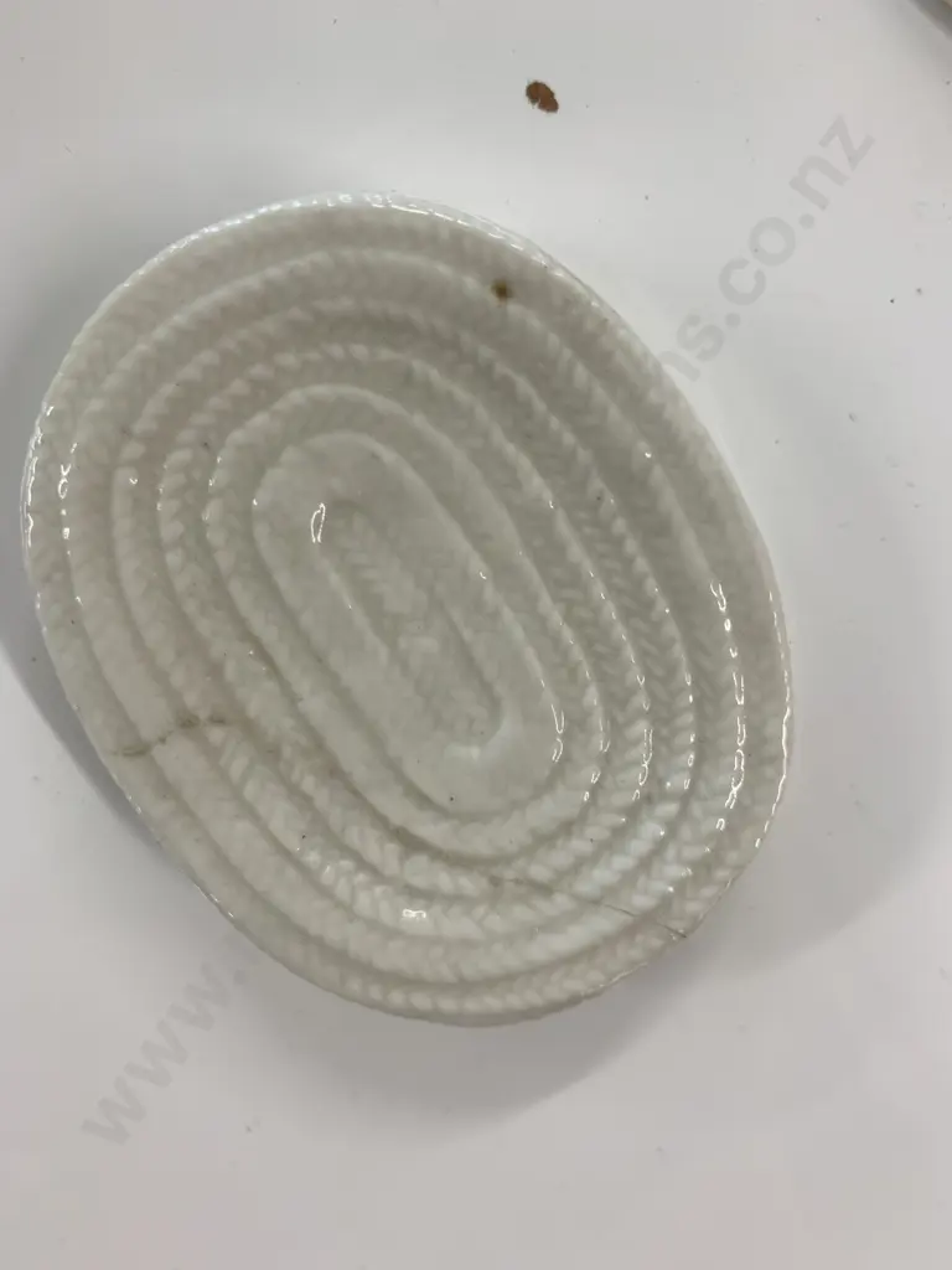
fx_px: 953
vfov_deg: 67.3
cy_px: 635
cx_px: 476
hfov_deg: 53.1
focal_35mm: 26
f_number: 1.8
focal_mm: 4.25
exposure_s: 1/100
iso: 40
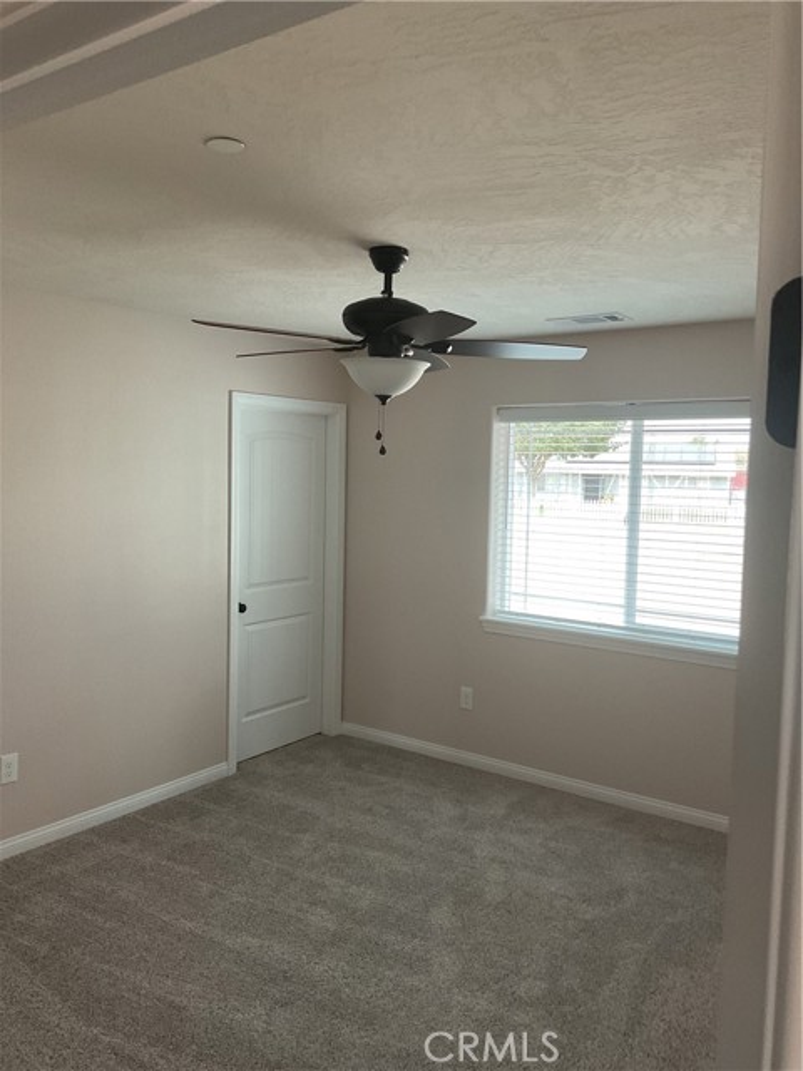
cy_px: 536
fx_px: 897
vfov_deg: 61.7
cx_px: 402
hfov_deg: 48.2
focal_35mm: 29
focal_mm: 3
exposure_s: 1/60
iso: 100
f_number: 1.8
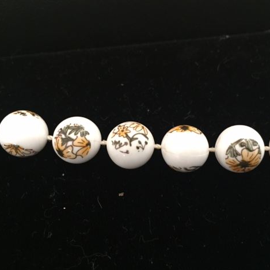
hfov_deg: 47.1
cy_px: 134
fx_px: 309
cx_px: 154
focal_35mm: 35
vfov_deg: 47.2
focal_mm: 4.15
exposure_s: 1/20
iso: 250
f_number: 2.2
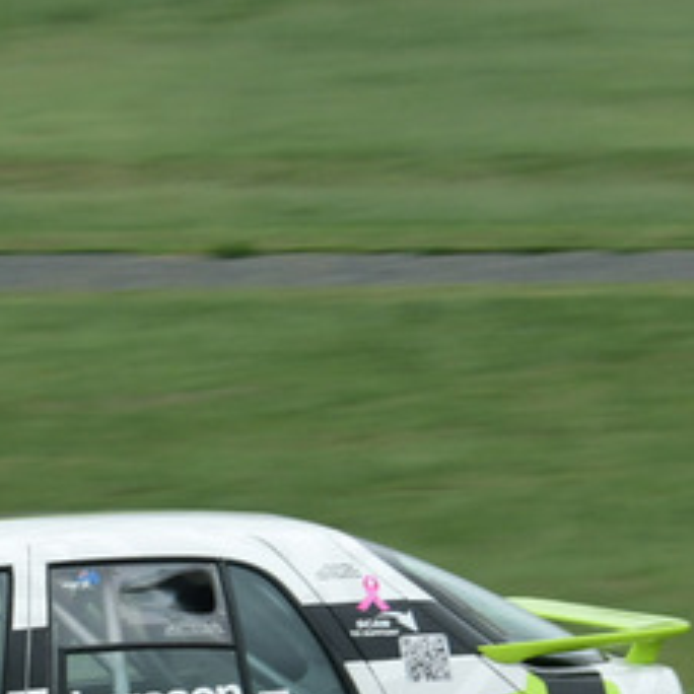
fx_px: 13689
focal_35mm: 603
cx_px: -131
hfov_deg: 2.9
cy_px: 594
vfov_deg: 2.9
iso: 500
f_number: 11
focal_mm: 135
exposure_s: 1/250
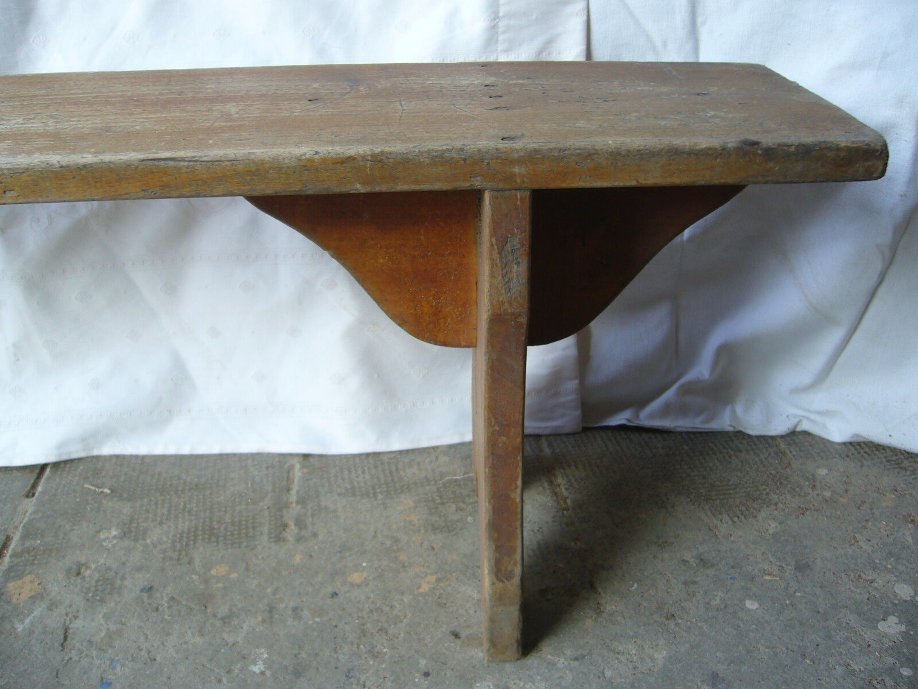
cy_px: 344
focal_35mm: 35
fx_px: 928
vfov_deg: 40.7
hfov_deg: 52.6
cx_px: 459
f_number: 2.8
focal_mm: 5.8
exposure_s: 1/25
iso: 80
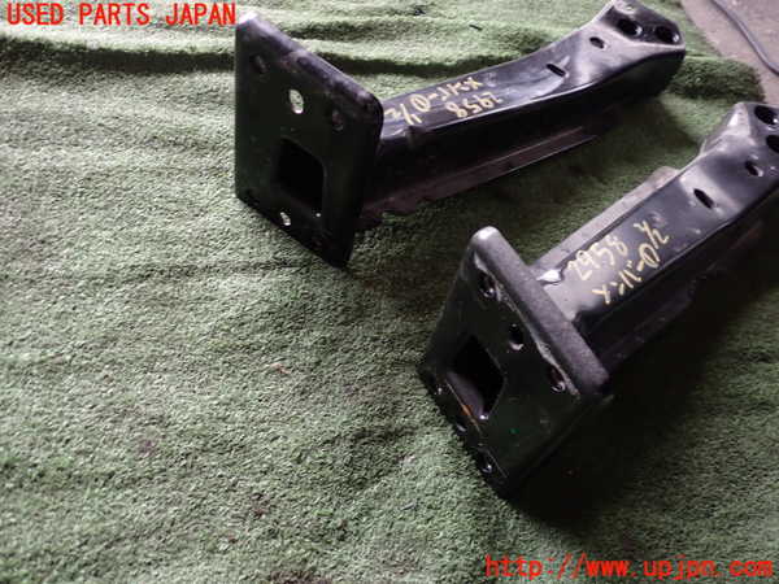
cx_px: 390
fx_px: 675
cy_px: 292
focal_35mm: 30
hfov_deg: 60.0
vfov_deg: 46.8
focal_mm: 5.4
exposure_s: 1/60
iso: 160
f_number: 2.3
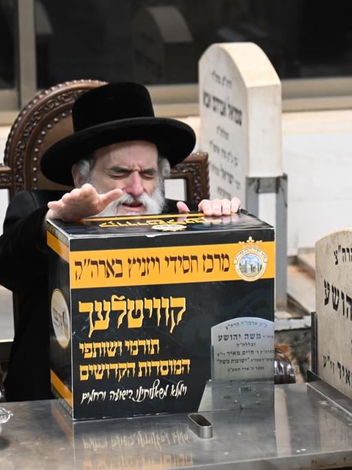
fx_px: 2360
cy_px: 234
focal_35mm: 174
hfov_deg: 8.5
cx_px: 181
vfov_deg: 11.4
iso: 1600
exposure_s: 1/125
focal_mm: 120
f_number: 4
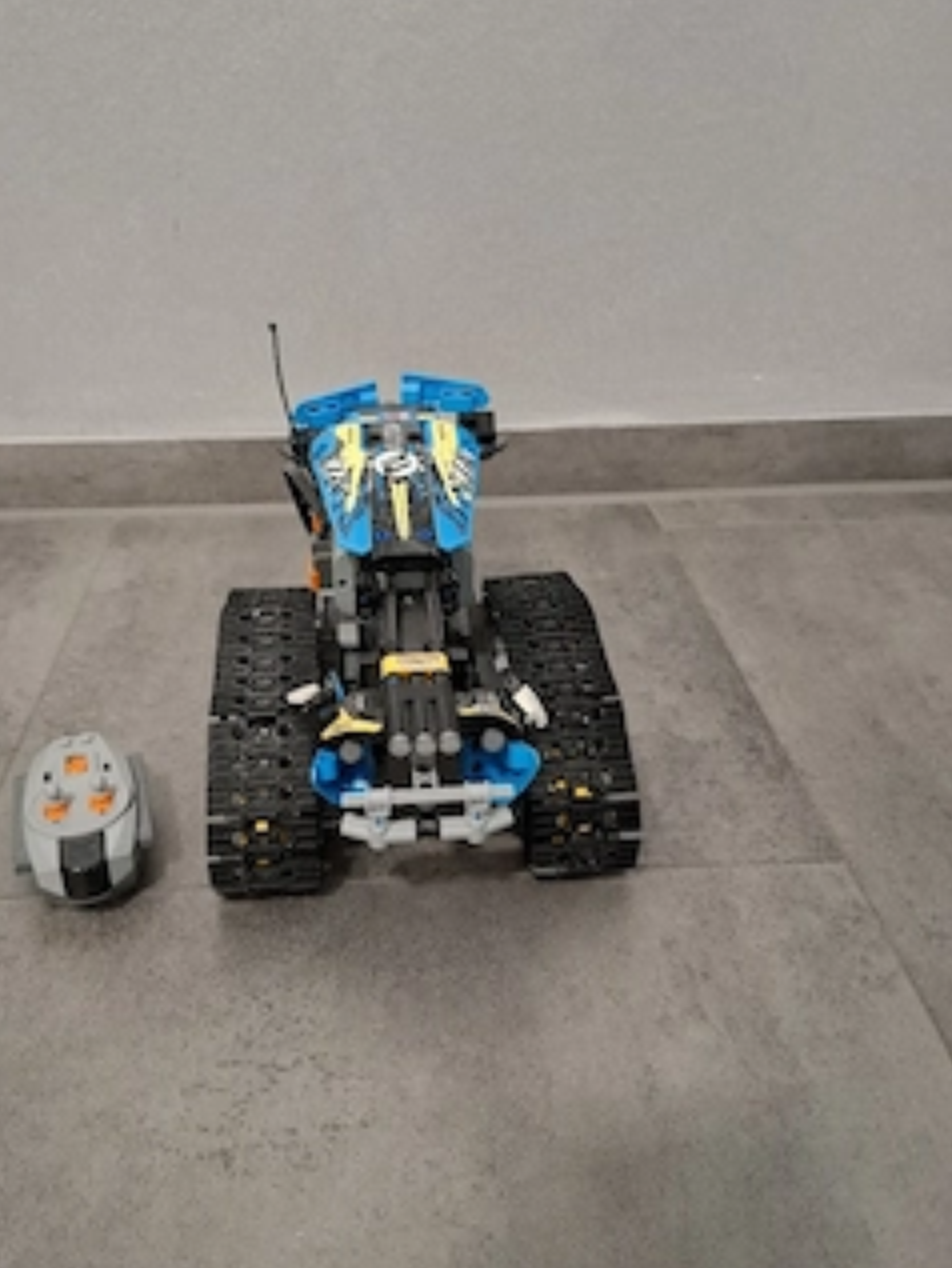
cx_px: 416
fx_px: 1063
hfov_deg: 48.1
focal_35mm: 29
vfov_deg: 61.6
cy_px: 652
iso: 500
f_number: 1.8
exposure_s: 1/25
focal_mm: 5.54
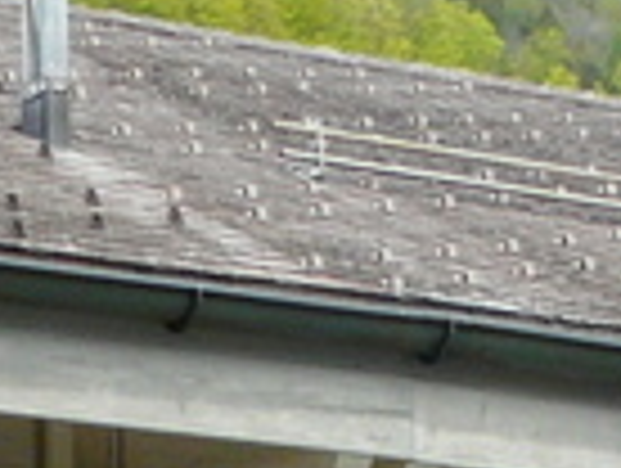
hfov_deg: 7.7
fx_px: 4547
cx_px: -234
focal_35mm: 253
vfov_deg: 5.5
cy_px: 1408
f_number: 5.6
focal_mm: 5.8
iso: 100
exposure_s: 1/250
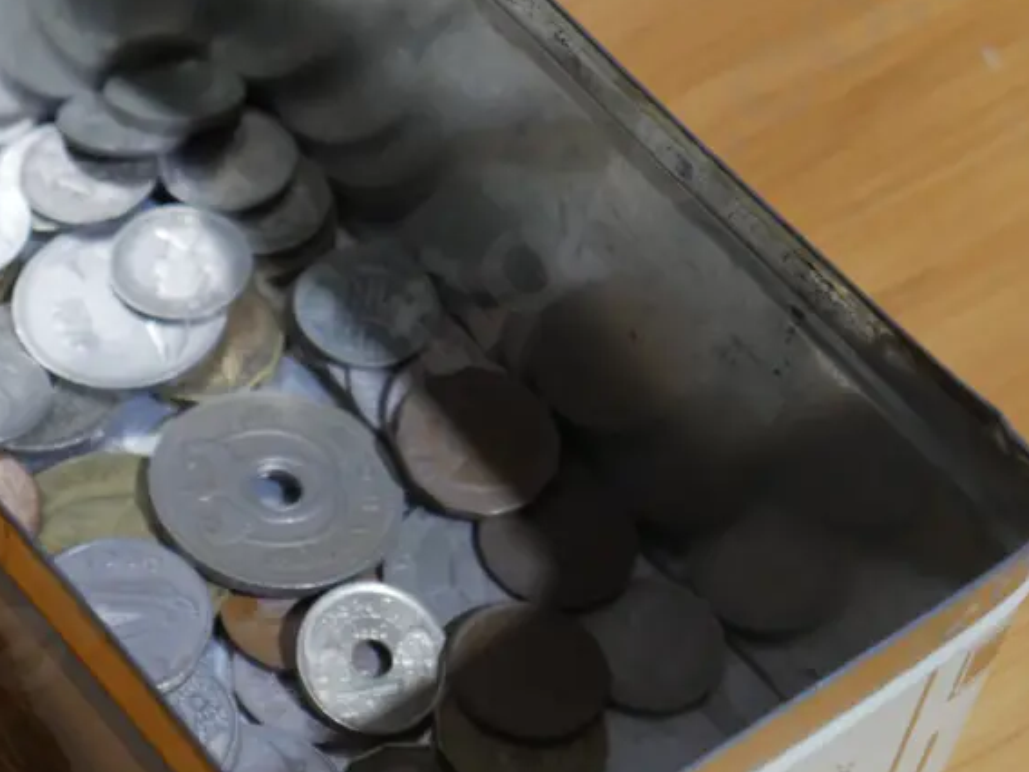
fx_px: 3002
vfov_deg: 14.6
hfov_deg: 19.4
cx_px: 308
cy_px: 430
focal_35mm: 101
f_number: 5.3
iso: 640
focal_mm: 28
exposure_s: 1/60
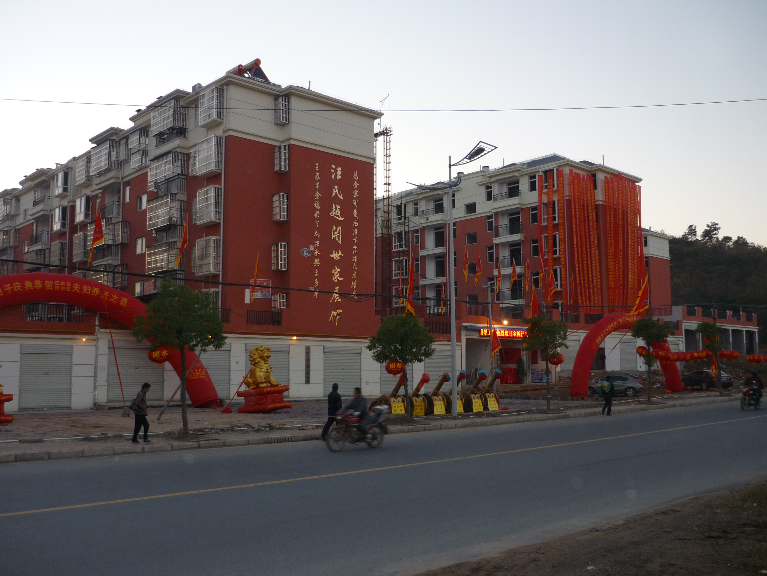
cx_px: 384
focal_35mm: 33
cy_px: 288
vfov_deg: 42.9
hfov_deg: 55.4
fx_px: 731
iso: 100
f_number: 2.8
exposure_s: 1/80
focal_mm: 5.5
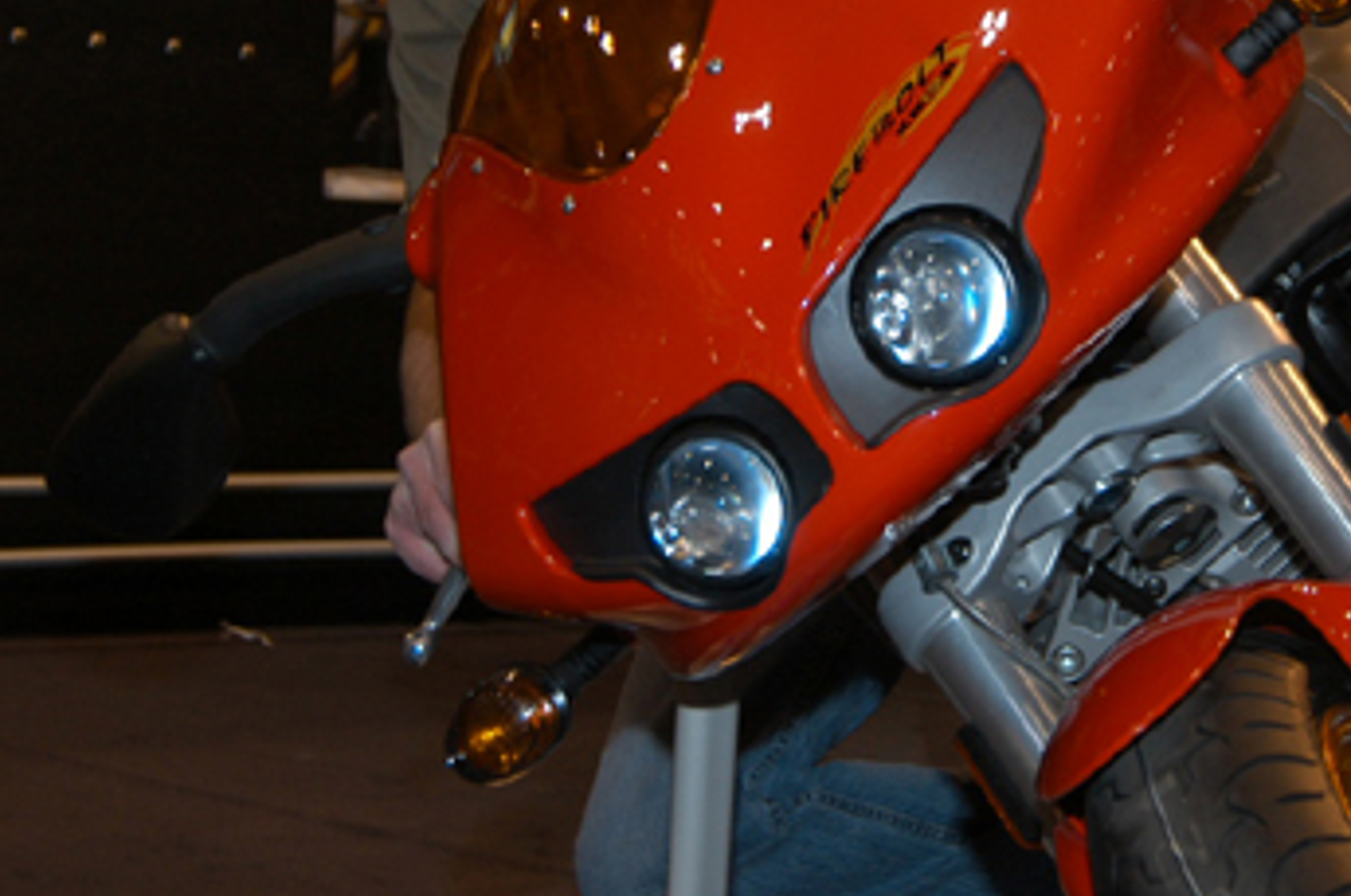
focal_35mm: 103
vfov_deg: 13.1
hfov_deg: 19.6
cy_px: 82
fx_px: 3859
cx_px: 1095
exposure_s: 1/60
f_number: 5
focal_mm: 35
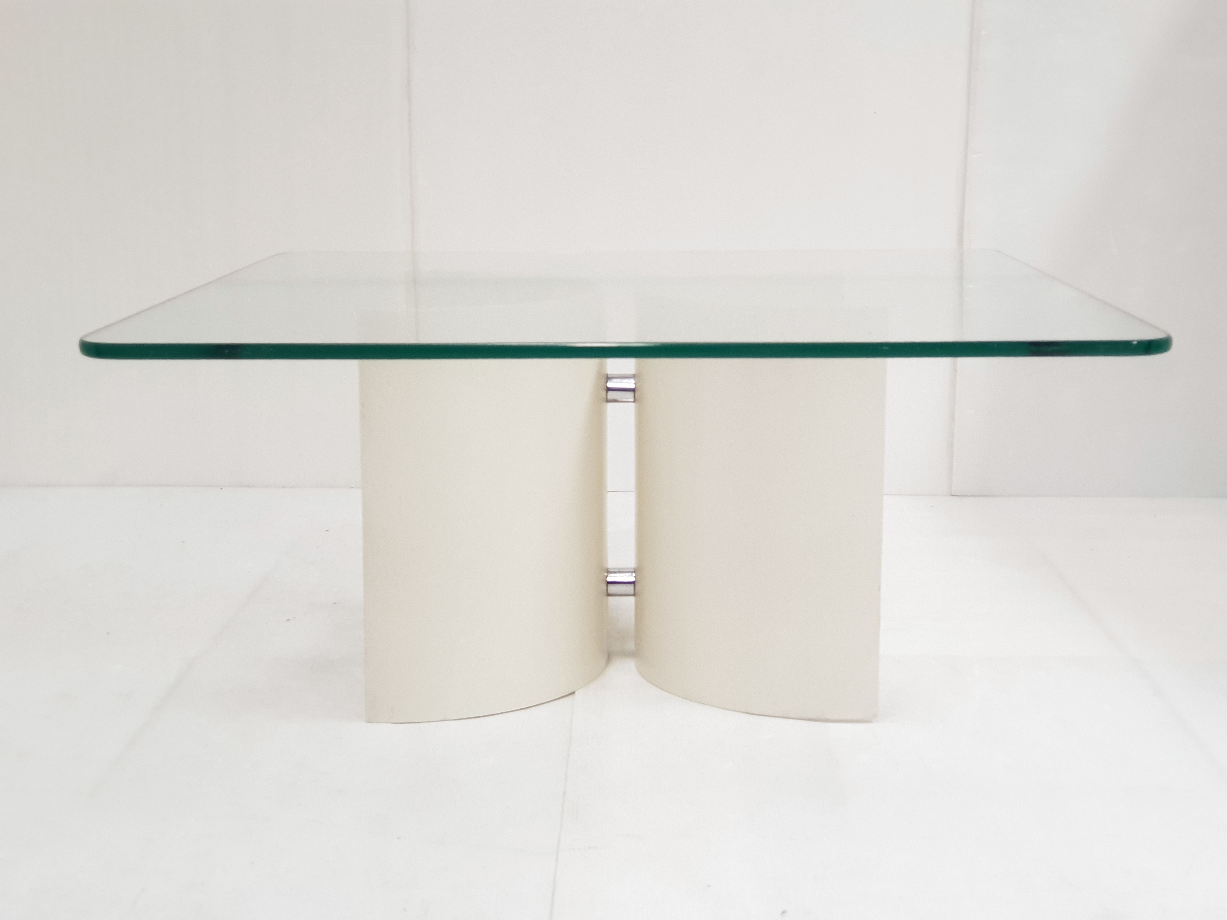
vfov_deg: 28.0
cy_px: 460
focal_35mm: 52
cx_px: 614
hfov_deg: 36.8
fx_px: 1843
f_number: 2.4
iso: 160
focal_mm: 6
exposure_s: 1/25
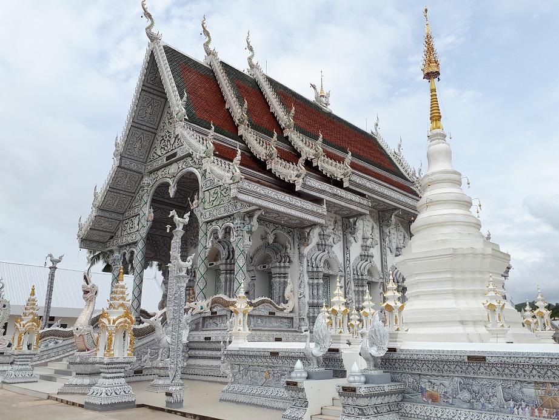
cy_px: 210
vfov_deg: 51.4
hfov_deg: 65.3
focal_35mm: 27
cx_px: 280
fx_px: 436
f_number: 1.9
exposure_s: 1/1718
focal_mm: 3.6
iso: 40
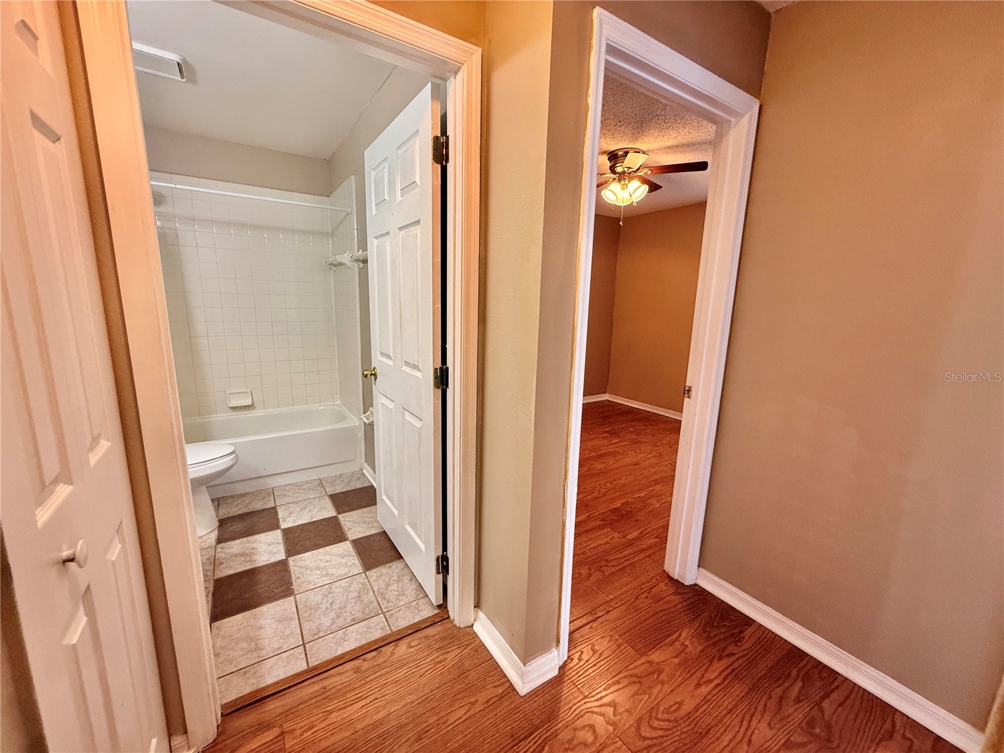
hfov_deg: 102.1
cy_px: 376
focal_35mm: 14
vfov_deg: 85.7
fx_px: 406
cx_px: 502
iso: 250
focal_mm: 2.22
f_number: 2.2
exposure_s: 1/60
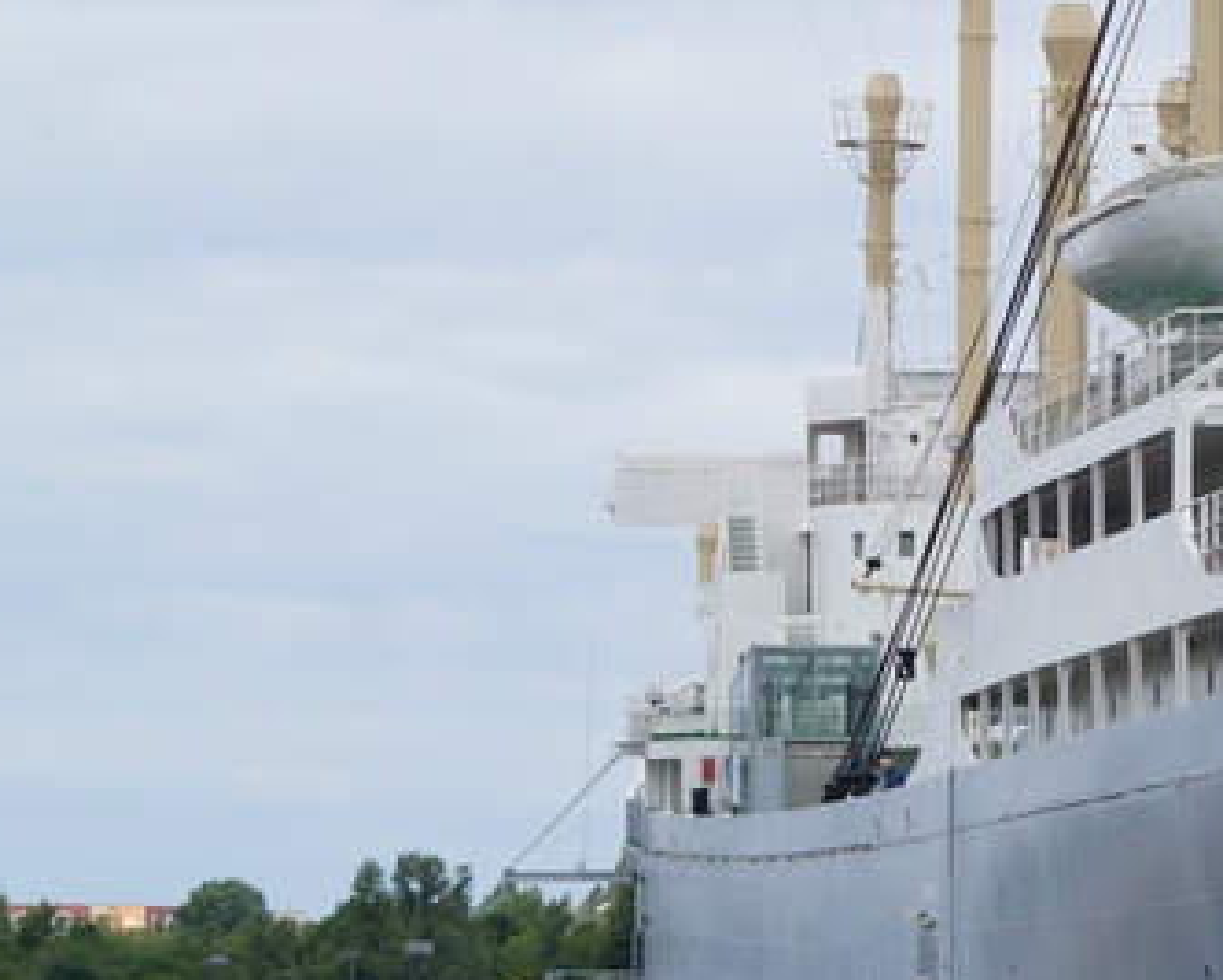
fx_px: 7678
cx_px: 1750
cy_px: 453
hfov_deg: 8.9
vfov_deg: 7.3
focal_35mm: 212
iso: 100
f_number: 11
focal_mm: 50
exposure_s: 1/160
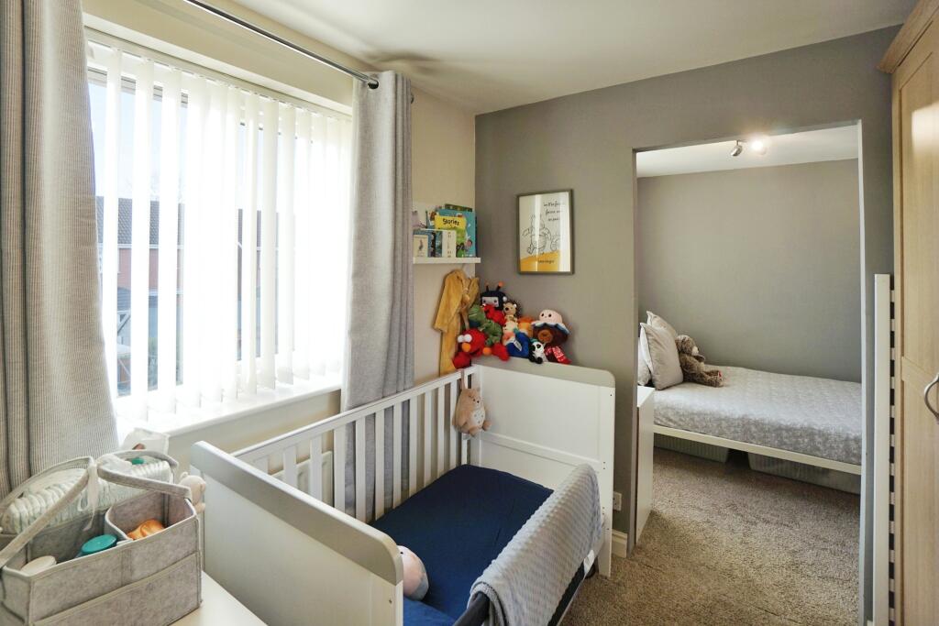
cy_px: 313
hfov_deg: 100.4
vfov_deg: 77.3
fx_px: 391
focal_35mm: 15
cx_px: 470
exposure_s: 1/60
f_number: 4.5
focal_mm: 10
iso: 100
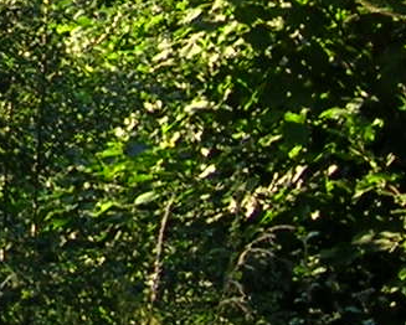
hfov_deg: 6.3
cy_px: -398
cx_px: -523
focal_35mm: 294
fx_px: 3535
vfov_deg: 5.1
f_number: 2.8
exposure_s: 1/170
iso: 64
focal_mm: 7.8
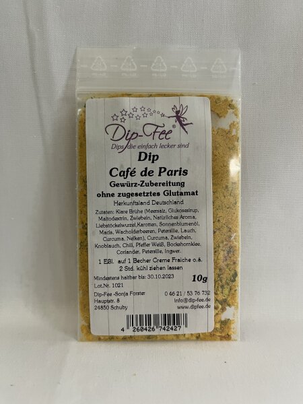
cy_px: 202
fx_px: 303
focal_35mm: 26
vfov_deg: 67.3
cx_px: 152
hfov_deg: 53.1
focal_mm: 5.1
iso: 250
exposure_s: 1/50
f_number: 1.6
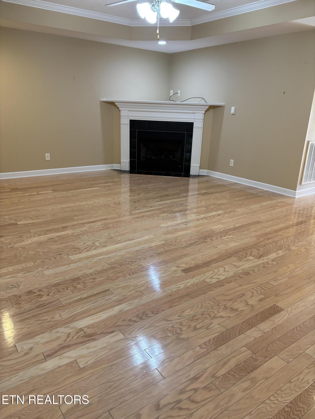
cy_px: 210
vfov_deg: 67.3
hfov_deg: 53.1
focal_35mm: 26
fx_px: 315
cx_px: 158
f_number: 1.6
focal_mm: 5.96
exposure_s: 1/60
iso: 125
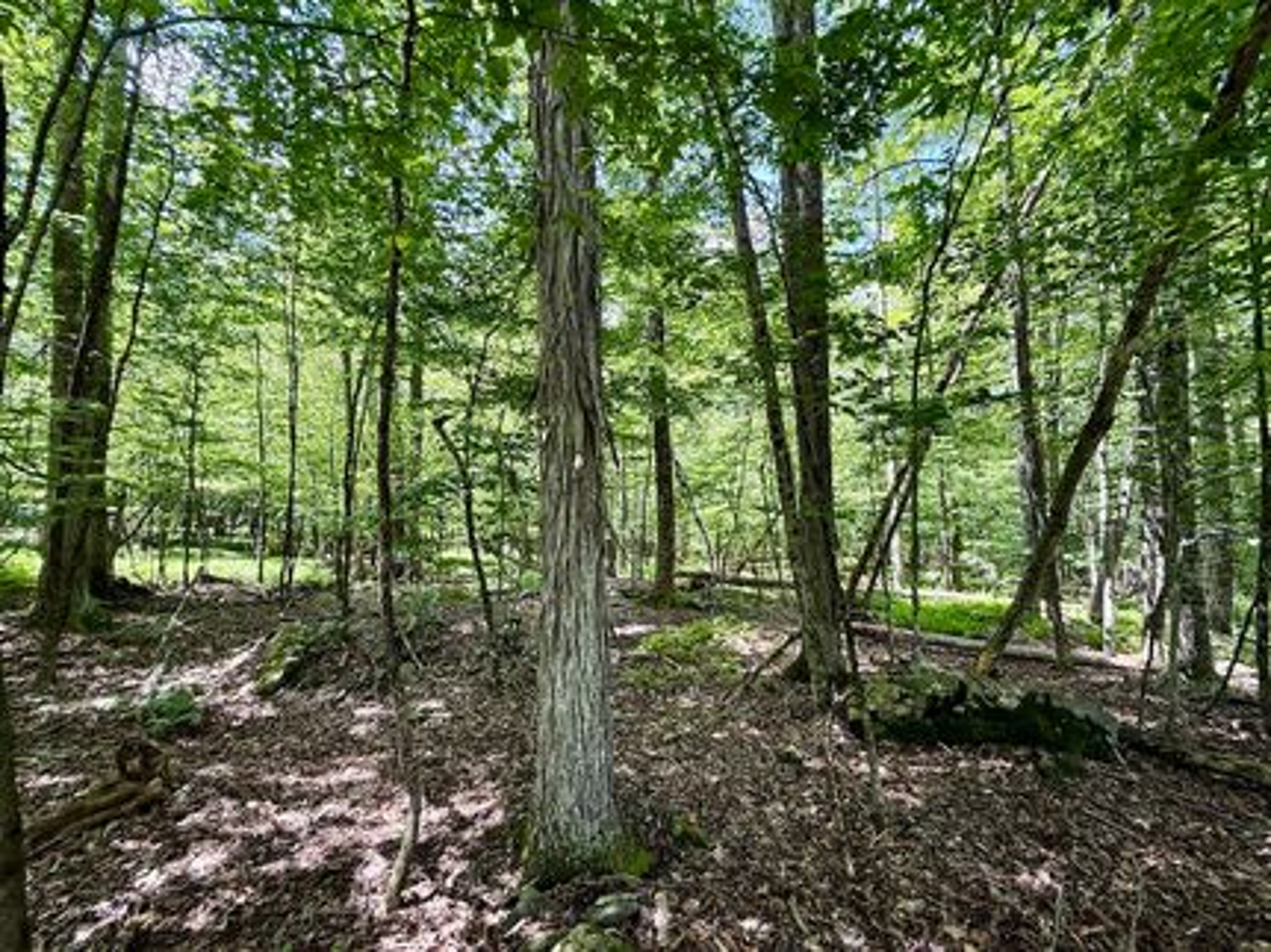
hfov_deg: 102.1
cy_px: 476
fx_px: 514
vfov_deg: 85.6
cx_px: 636
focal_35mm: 14
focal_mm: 2.22
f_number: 2.2
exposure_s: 1/99
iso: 50
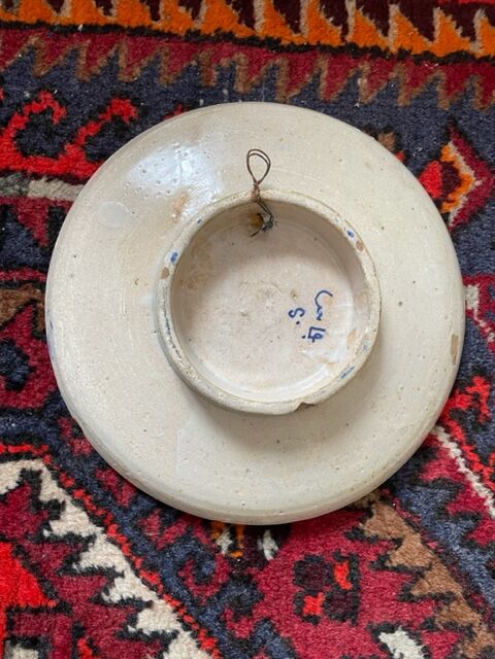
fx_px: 496
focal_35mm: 26
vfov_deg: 67.3
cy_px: 330
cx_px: 248
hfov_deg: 53.1
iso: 125
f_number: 1.6
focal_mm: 4.2
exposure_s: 1/60
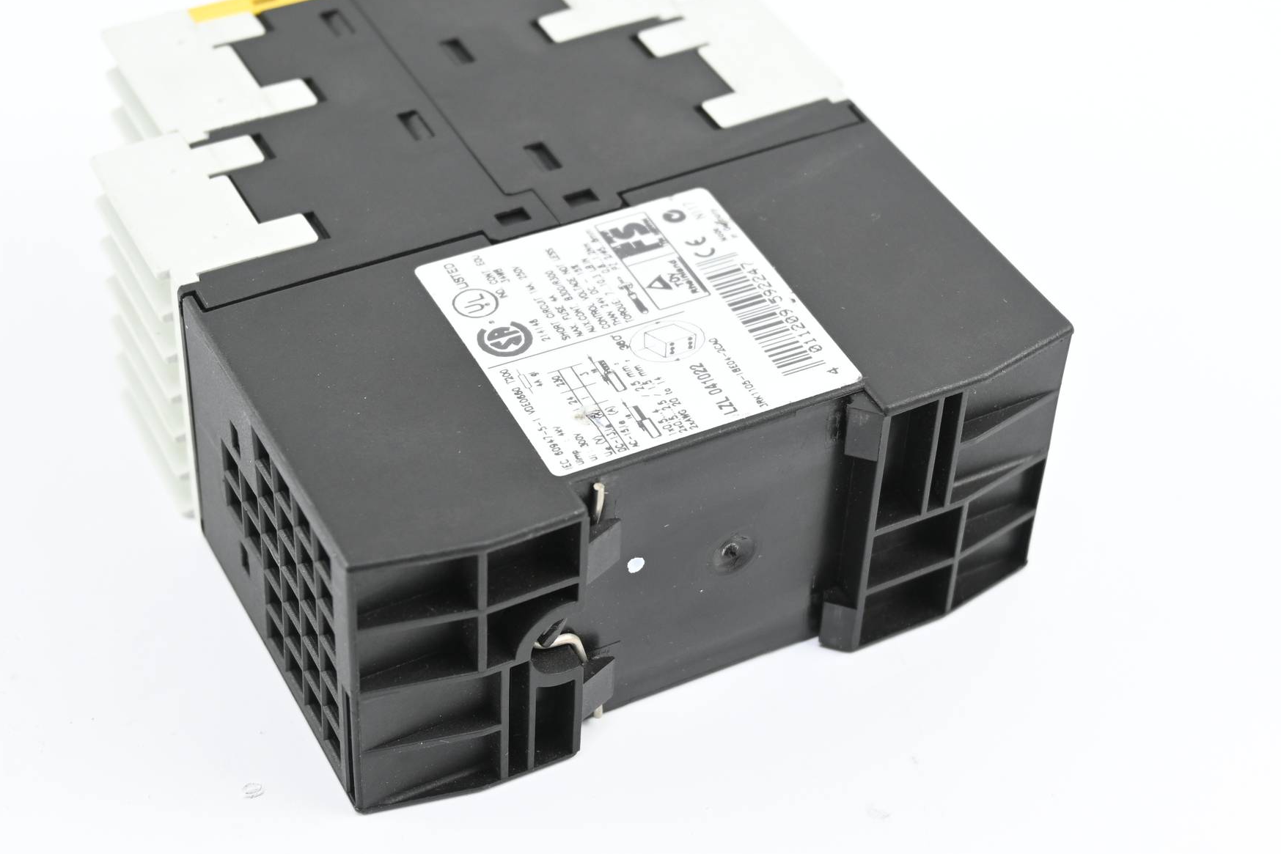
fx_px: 2442
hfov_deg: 29.4
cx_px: 595
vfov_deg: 19.8
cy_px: 336
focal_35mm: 69
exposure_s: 1/60
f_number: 6.3
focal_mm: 37
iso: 360
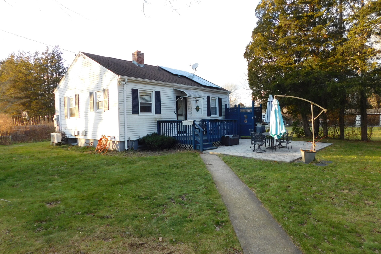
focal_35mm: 24
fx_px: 254
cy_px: 128
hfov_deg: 73.7
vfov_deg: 53.1
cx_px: 191
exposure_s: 1/125
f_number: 3
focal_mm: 4
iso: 125
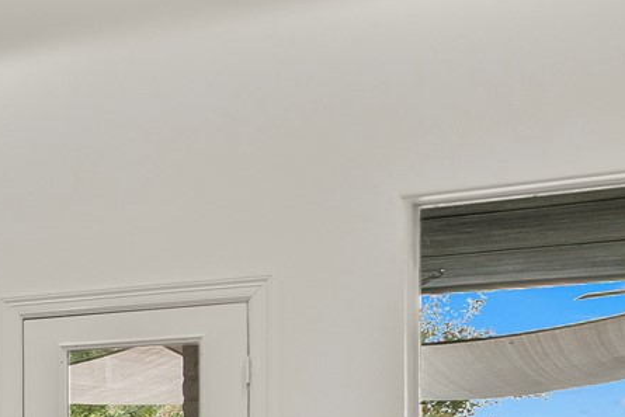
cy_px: 441
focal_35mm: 83
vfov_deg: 16.1
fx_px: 1441
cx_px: -427
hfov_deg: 19.6
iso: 100
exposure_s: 1/3
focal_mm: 11.5
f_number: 9
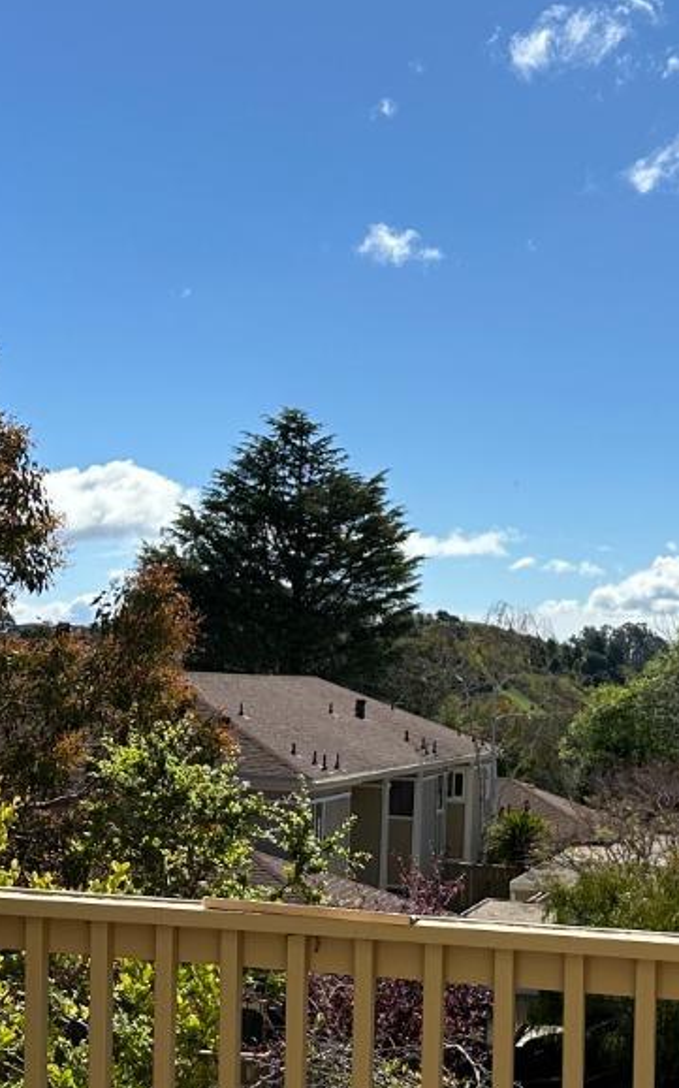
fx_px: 1955
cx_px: 434
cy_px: 829
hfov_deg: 19.7
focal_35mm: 66
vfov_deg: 30.5
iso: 80
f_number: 1.78
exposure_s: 1/5848
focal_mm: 6.86
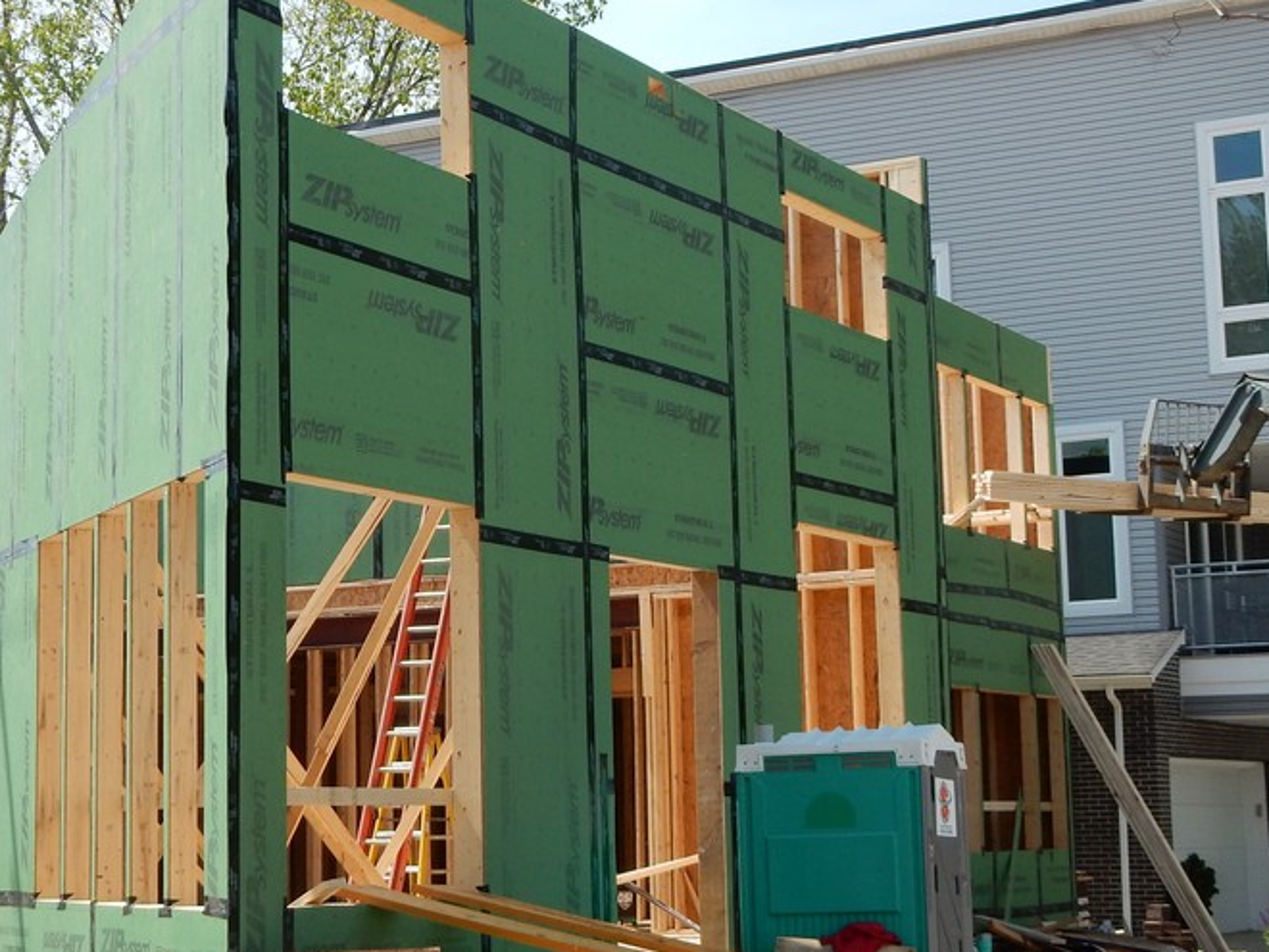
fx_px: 2749
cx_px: 583
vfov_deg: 19.6
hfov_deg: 26.0
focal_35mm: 75
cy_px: 394
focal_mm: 7.6
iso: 125
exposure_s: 1/640
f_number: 4.2
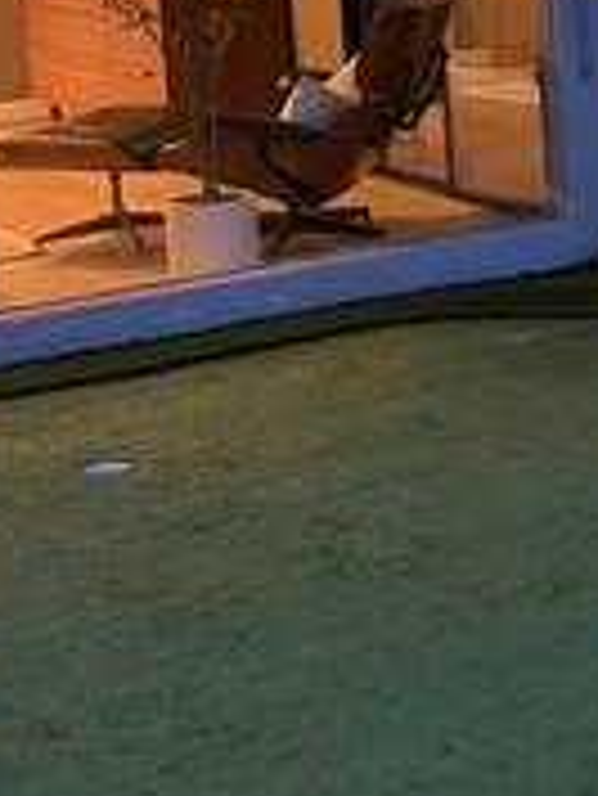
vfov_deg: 20.6
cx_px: 733
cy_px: 148
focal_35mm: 94
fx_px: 2163
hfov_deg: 15.2
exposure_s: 1/30
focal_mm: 5.96
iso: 640
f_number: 1.6
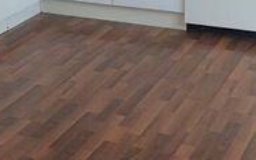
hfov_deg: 19.8
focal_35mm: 103
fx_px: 719
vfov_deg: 12.3
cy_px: -47
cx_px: 25
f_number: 1.7
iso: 50
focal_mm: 4.32
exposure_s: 1/102
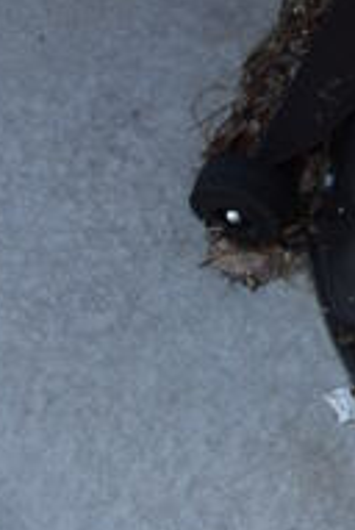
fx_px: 1901
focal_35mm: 129
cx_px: 716
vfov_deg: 14.0
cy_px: -434
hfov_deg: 9.9
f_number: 7.1
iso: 200
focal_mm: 18
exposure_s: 1/250
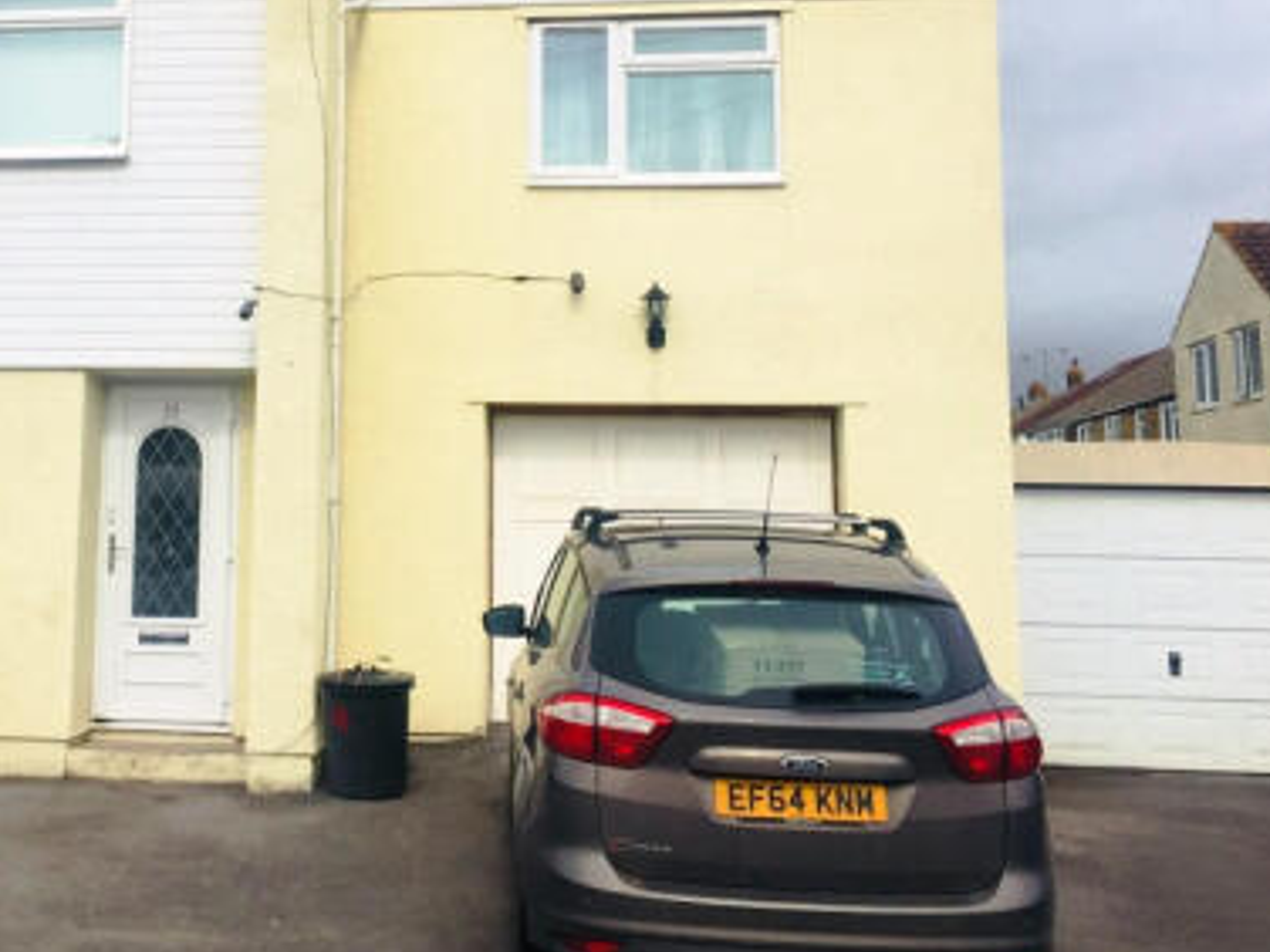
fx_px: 1651
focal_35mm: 45
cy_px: 302
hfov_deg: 41.2
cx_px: 360
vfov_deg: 31.9
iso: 32
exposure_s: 1/3300
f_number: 2.2
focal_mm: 4.15
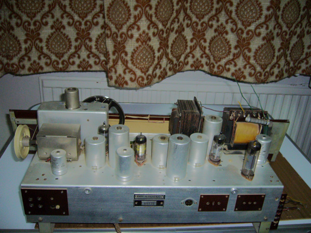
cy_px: 116
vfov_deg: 40.7
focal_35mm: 35
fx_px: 314
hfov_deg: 52.6
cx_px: 156
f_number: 2.8
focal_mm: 5.8
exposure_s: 1/30
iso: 100
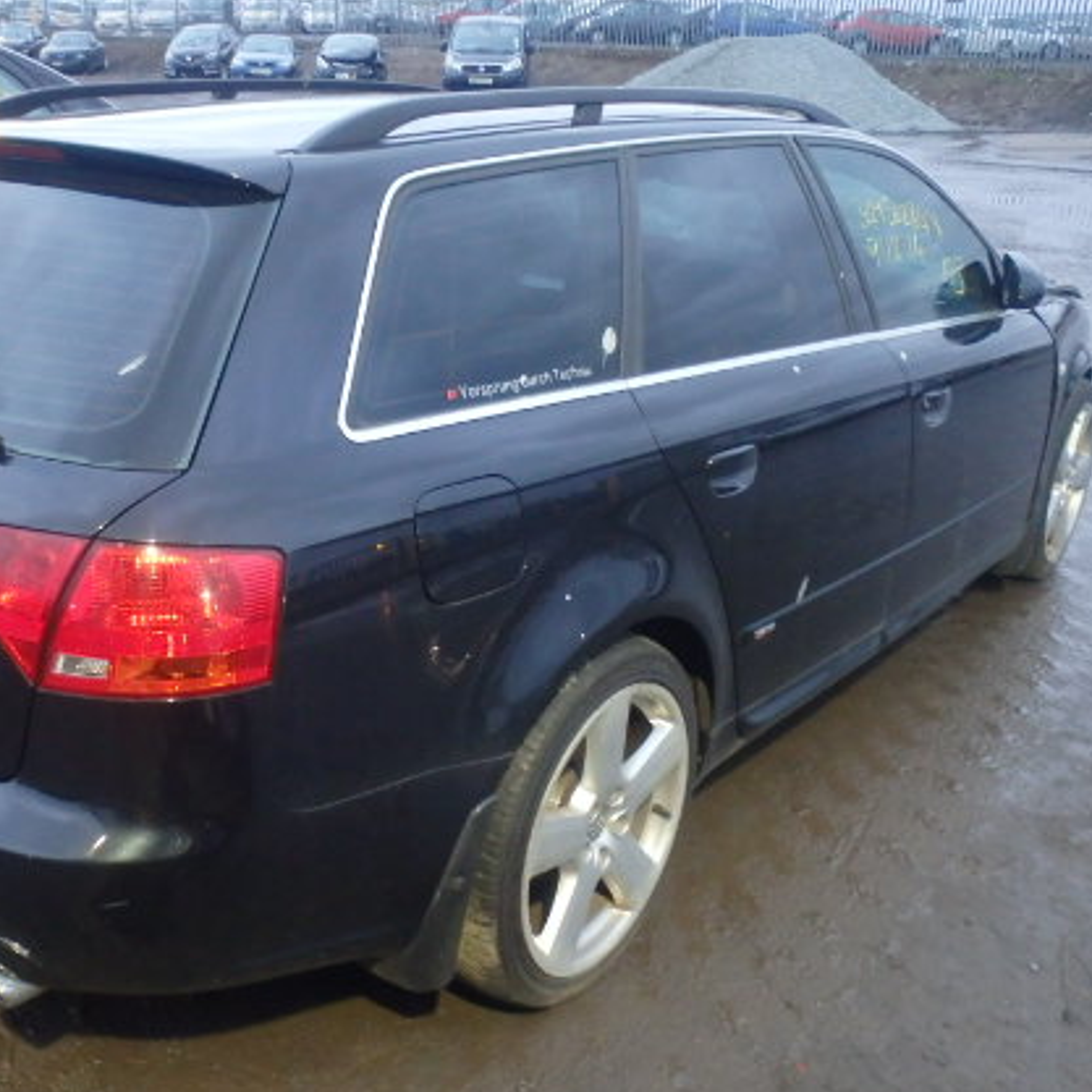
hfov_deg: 43.2
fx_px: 1356
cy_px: 560
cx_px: 356
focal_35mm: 38
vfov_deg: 43.9
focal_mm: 5
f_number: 3.9
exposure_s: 1/13
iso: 800
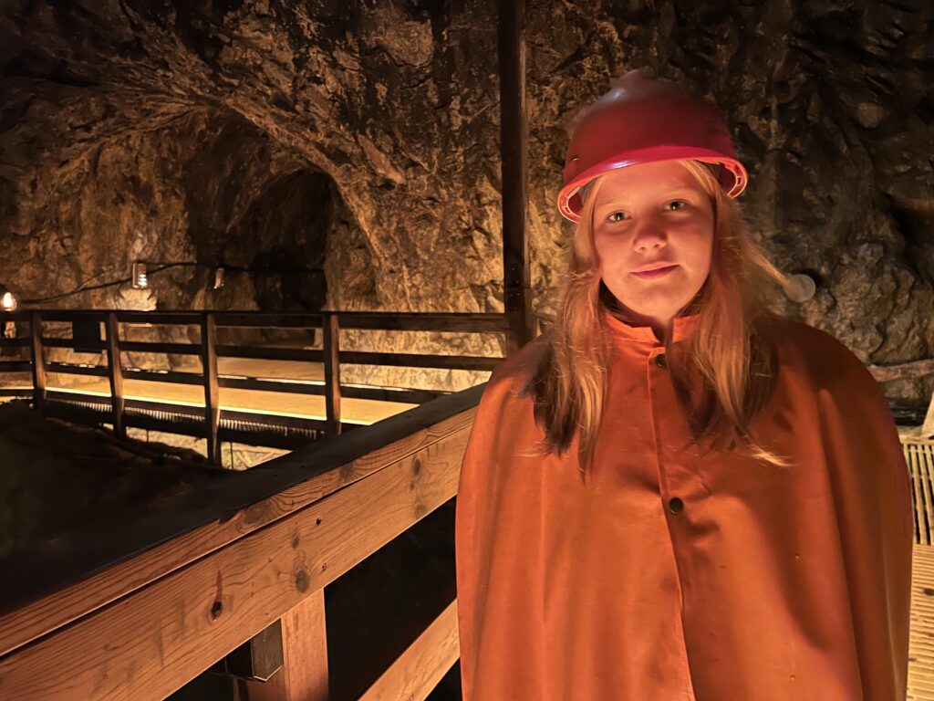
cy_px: 350
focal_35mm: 26
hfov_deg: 67.3
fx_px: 702
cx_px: 467
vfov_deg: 53.1
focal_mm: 5.7
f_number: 1.5
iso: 1000
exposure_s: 1/14
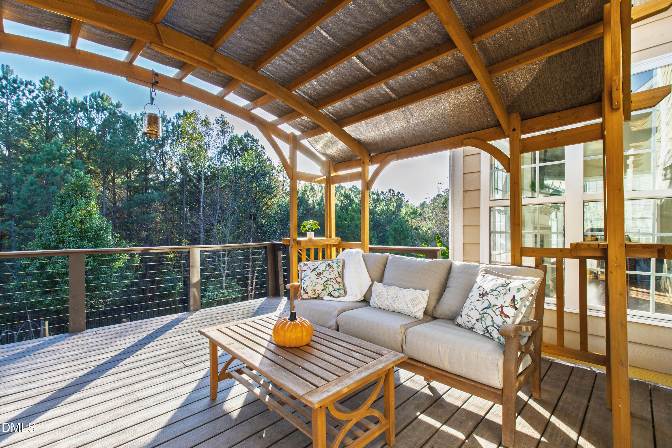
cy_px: 224
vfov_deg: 77.3
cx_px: 336
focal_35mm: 15
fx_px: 280
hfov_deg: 100.4
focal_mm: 10
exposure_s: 1/50
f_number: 8
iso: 100
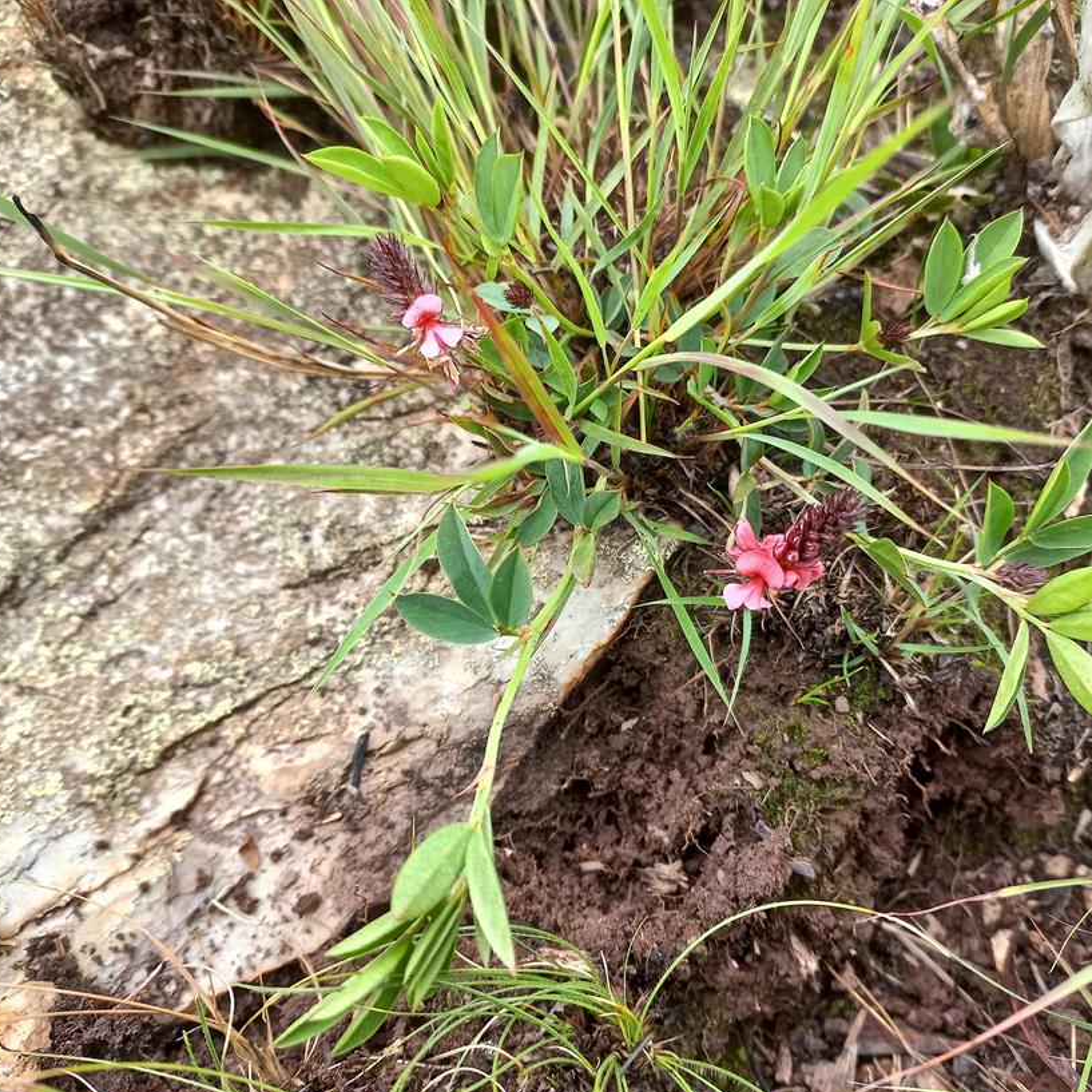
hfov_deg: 53.9
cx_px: 614
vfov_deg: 54.0
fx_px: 1071
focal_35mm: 30
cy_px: 555
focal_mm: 4.6
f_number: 1.8
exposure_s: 1/100
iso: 32
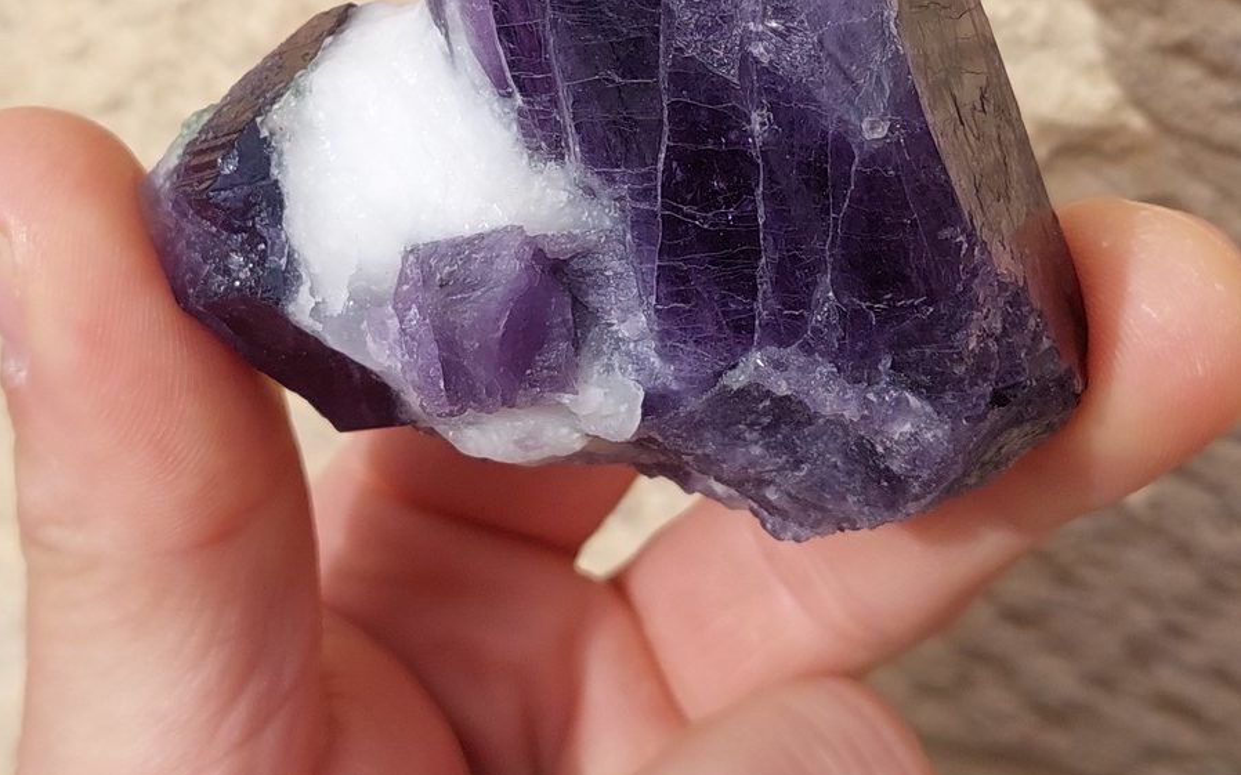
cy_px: 10
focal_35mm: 34
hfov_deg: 56.7
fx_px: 1150
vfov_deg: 34.1
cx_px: 620
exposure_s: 1/762
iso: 40
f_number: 1.8
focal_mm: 5.23
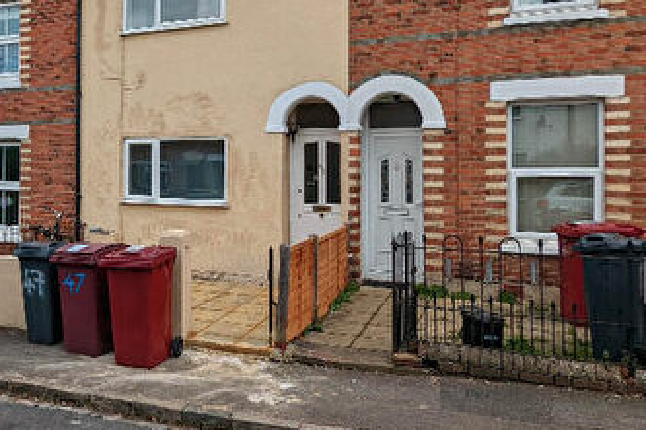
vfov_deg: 37.5
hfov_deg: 52.0
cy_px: 149
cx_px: 157
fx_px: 628
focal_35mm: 35
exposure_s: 1/808
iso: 52
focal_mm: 2.35
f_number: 2.2
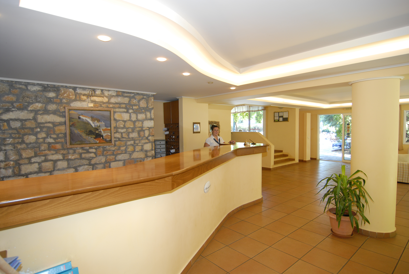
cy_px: 137
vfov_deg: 67.5
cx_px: 204
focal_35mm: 18
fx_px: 205
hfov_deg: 89.9
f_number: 4
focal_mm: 12
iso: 250
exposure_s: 1/30
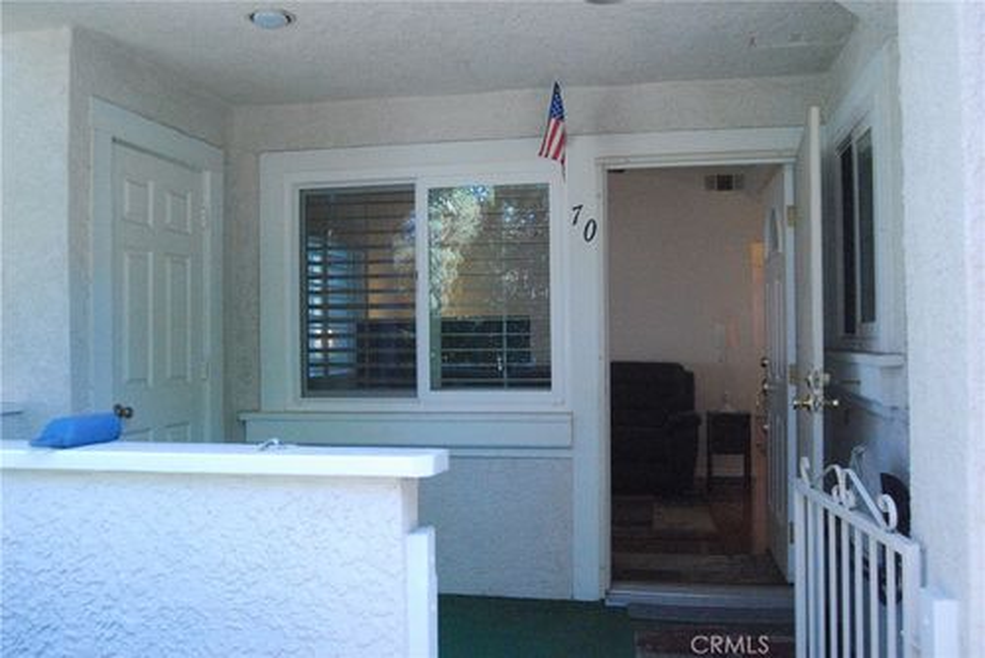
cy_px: 329
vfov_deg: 40.0
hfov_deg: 57.2
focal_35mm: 33
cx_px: 492
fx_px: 903
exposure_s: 1/125
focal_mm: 22
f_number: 5.6
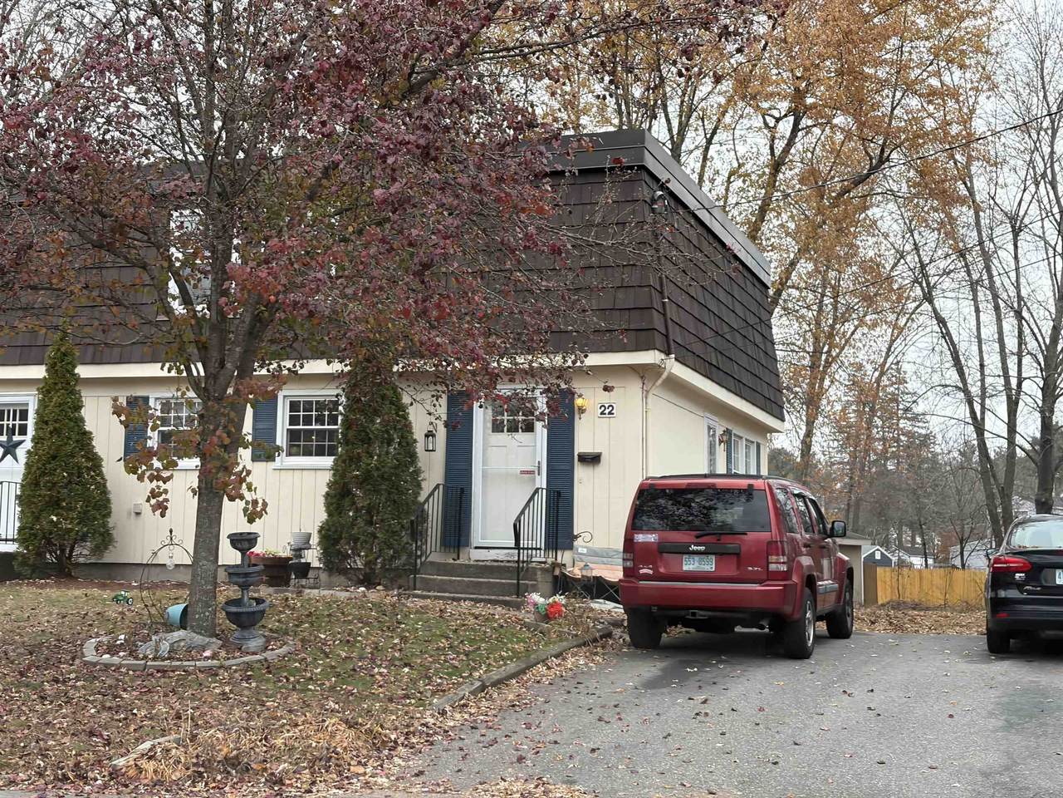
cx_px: 532
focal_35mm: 52
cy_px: 399
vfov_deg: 28.0
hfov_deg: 36.8
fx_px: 1597
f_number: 1.6
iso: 25
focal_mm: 5.96
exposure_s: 1/186
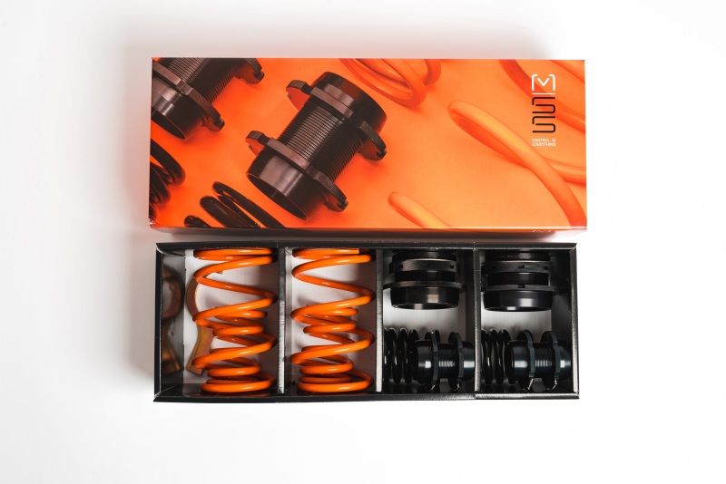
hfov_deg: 47.4
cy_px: 242
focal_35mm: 41
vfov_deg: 32.7
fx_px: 827
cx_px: 363
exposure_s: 1/125
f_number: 10
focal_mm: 41
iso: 100
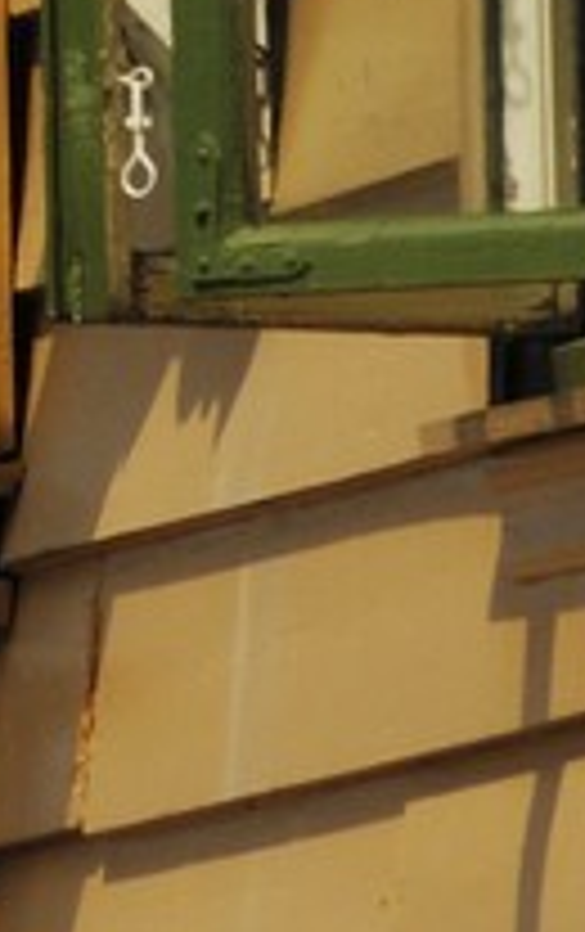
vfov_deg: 1.1
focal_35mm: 1886
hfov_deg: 0.7
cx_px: -1827
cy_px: -630
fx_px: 47944
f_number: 9.5
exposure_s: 1/320
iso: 100
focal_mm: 160
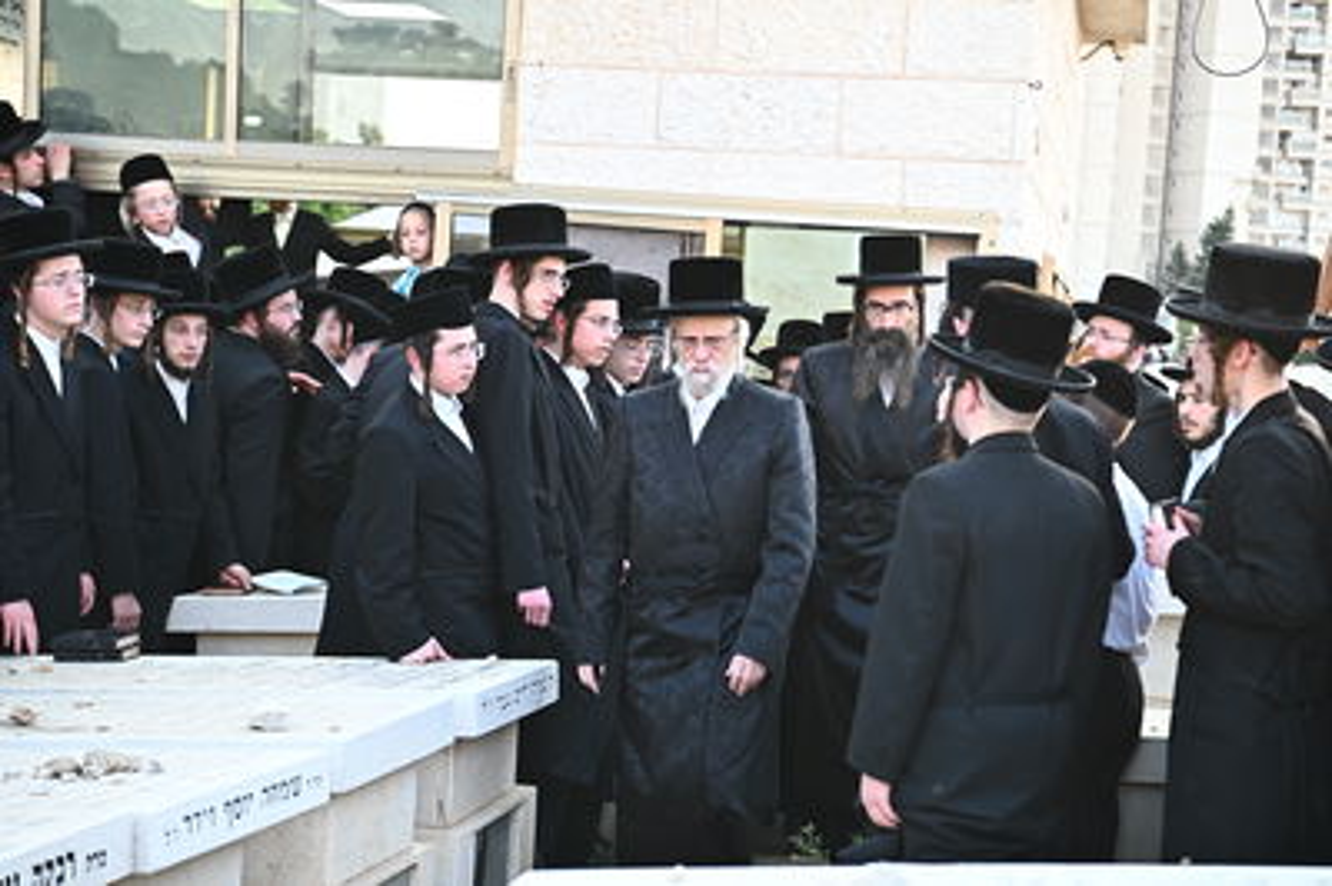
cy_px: 443
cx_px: 666
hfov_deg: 28.9
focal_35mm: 70
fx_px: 2588
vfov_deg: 19.4
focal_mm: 70
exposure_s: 1/125
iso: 800
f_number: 5.6
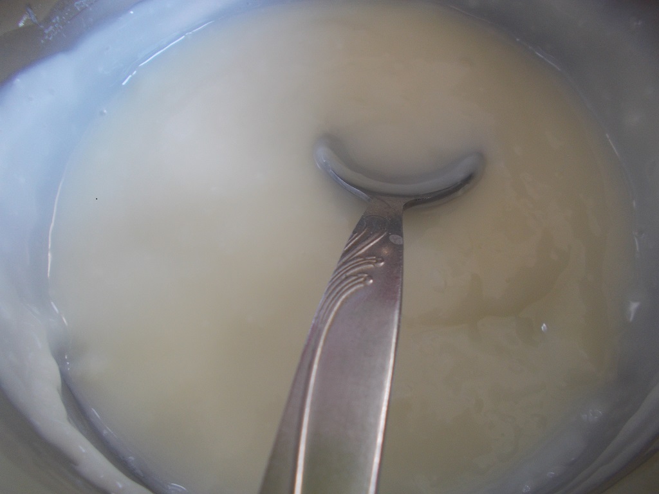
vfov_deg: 53.1
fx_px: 495
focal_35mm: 26
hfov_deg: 67.3
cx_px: 330
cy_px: 247
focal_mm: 4.6
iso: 100
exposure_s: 1/25
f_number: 3.2
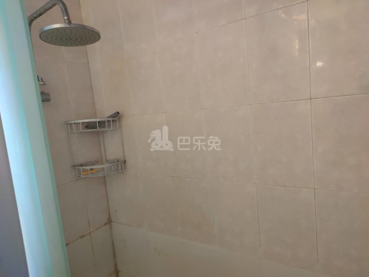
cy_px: 138
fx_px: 256
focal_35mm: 24
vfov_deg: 56.8
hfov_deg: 71.6
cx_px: 184
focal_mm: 6.72
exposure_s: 1/50
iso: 1848
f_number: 1.69
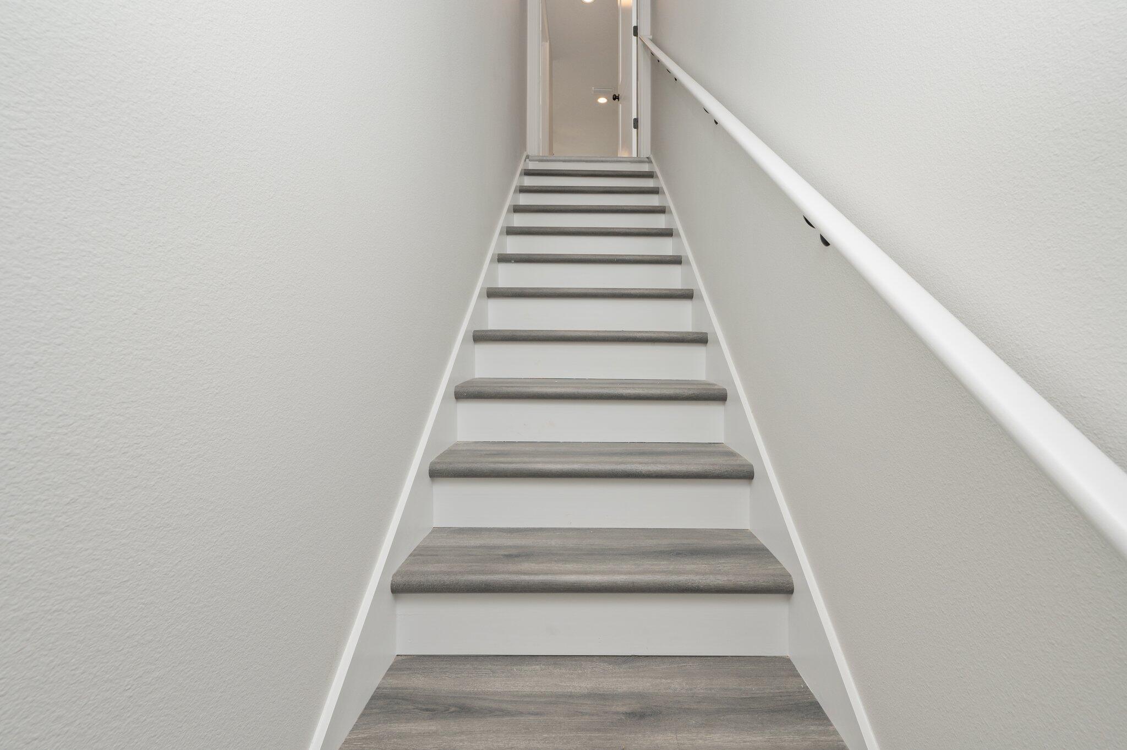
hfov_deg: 104.3
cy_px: 375
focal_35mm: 14
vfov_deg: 81.1
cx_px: 564
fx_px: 438
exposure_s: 1/60
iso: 500
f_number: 9
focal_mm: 14
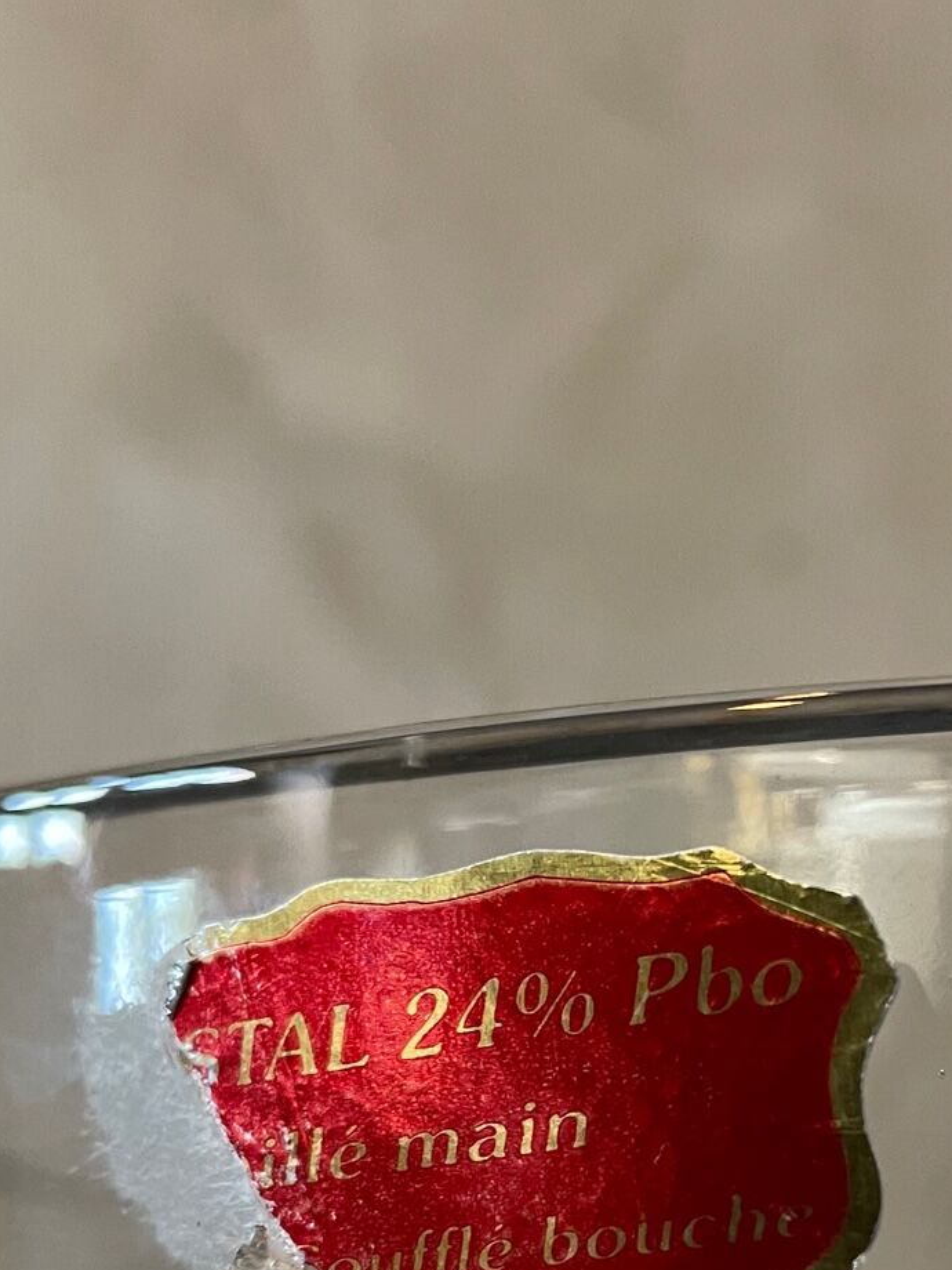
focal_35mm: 57
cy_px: 1169
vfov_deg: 32.0
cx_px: 619
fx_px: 2090
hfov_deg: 25.5
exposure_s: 1/50
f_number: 1.6
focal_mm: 4.2
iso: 200
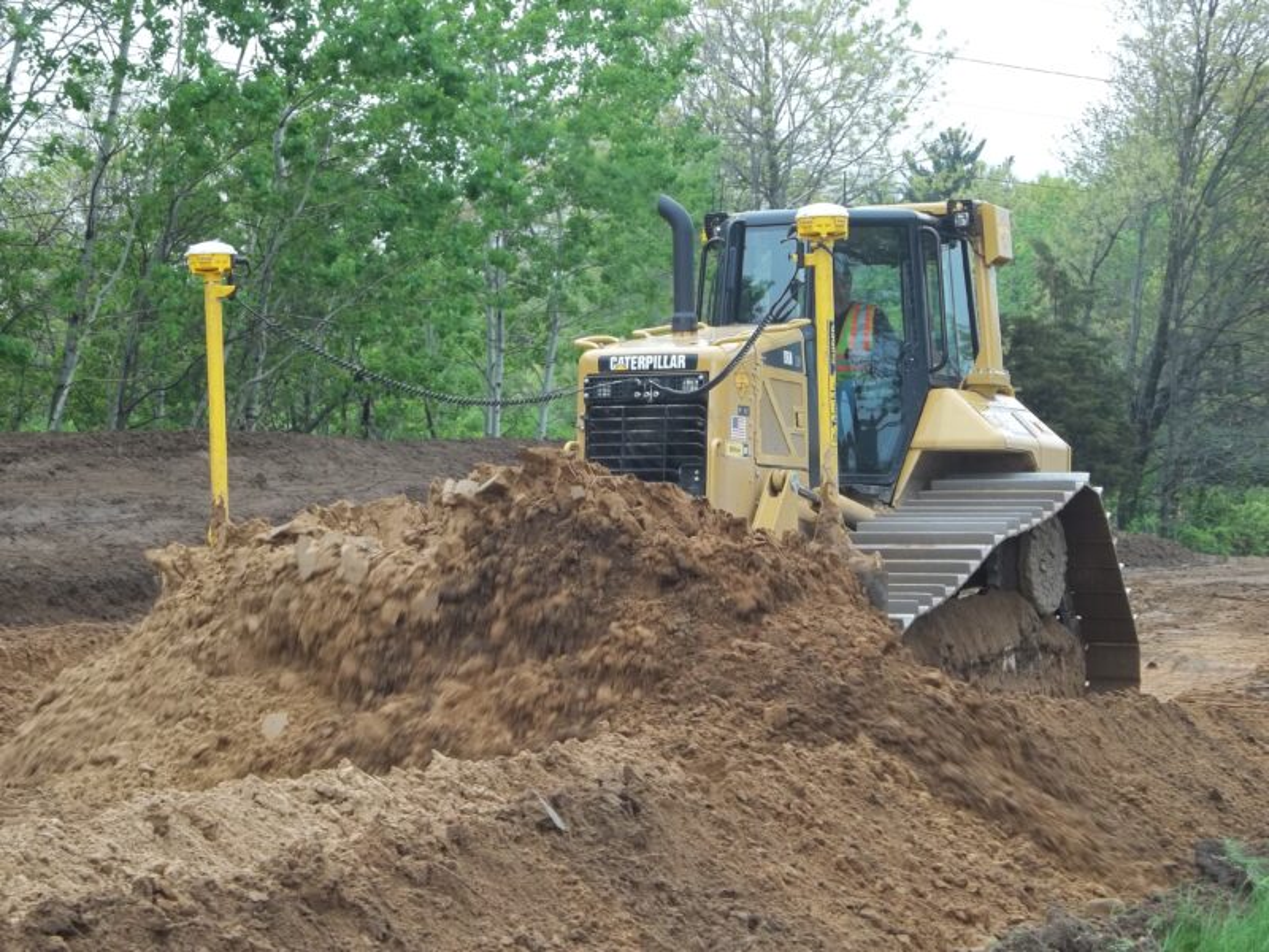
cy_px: 476
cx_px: 634
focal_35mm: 86
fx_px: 3153
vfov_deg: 17.2
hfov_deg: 22.8
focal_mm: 15.4
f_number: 4.5
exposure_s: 1/60
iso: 64
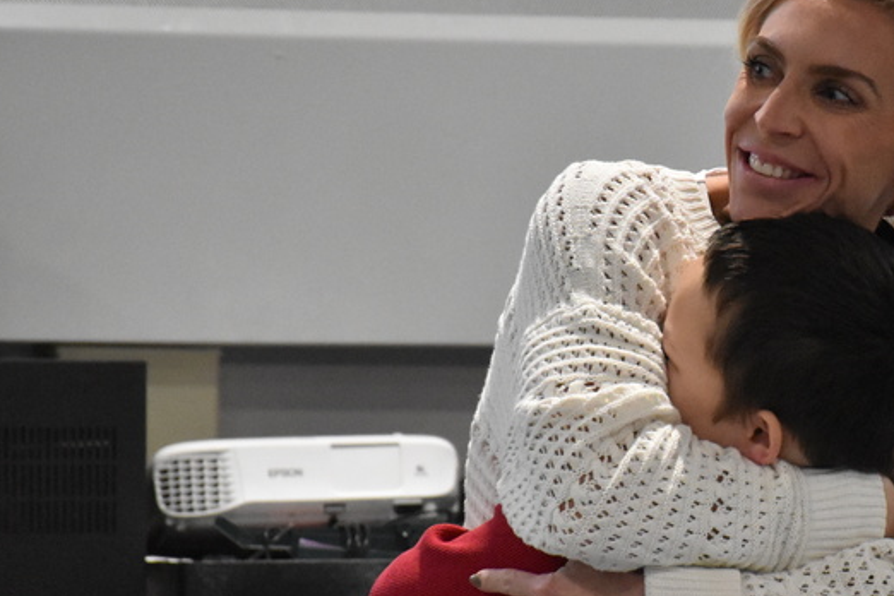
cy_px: 328
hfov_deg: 5.0
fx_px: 10231
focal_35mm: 412
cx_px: 700
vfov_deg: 3.3
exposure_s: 1/320
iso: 6400
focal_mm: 140
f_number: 5.6
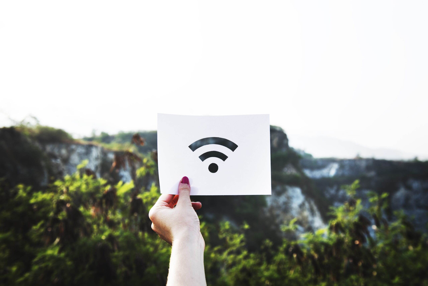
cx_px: 214
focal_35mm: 40
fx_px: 476
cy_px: 143
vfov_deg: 33.4
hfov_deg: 48.4
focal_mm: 40
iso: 125
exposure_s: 1/400
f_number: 5.6
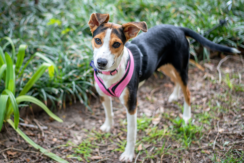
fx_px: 339
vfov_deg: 27.0
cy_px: 82
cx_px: 122
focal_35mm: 50
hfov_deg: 39.6
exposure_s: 1/500
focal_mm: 50
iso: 250
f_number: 2
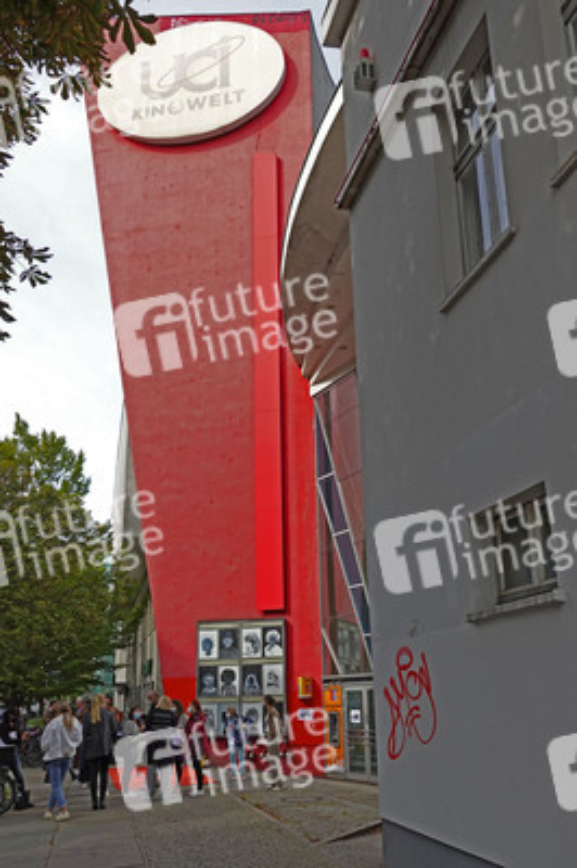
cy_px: 434
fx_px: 674
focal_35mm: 28
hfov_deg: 46.3
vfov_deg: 65.5
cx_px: 288
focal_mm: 11.11
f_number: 5
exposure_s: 1/250
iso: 125
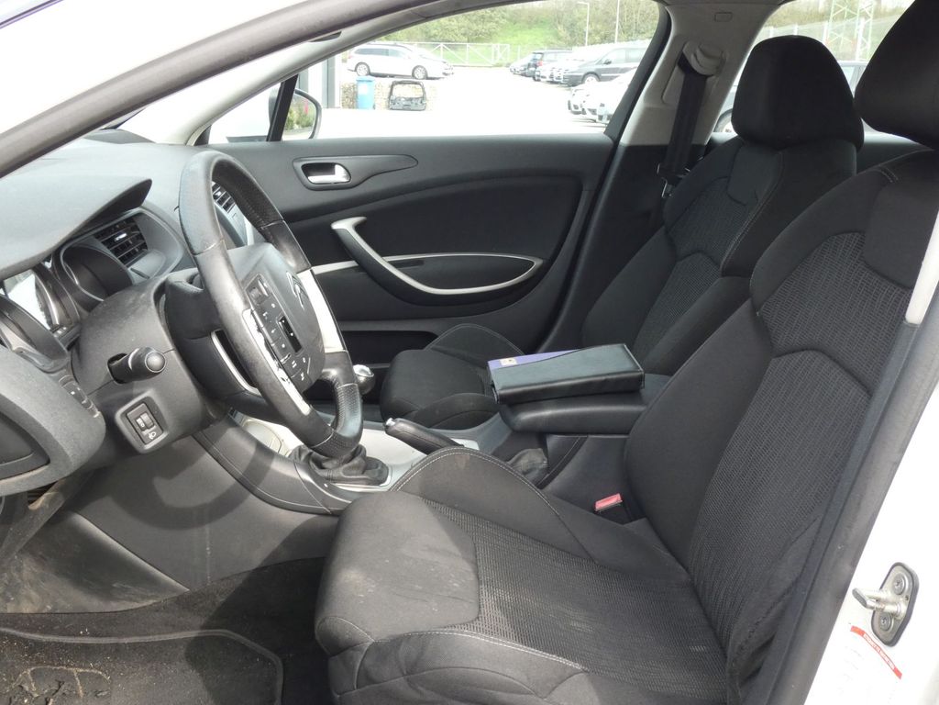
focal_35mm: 36
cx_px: 470
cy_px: 352
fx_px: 977
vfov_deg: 39.7
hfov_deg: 51.4
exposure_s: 1/80
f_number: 6.3
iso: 400
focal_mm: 6.5
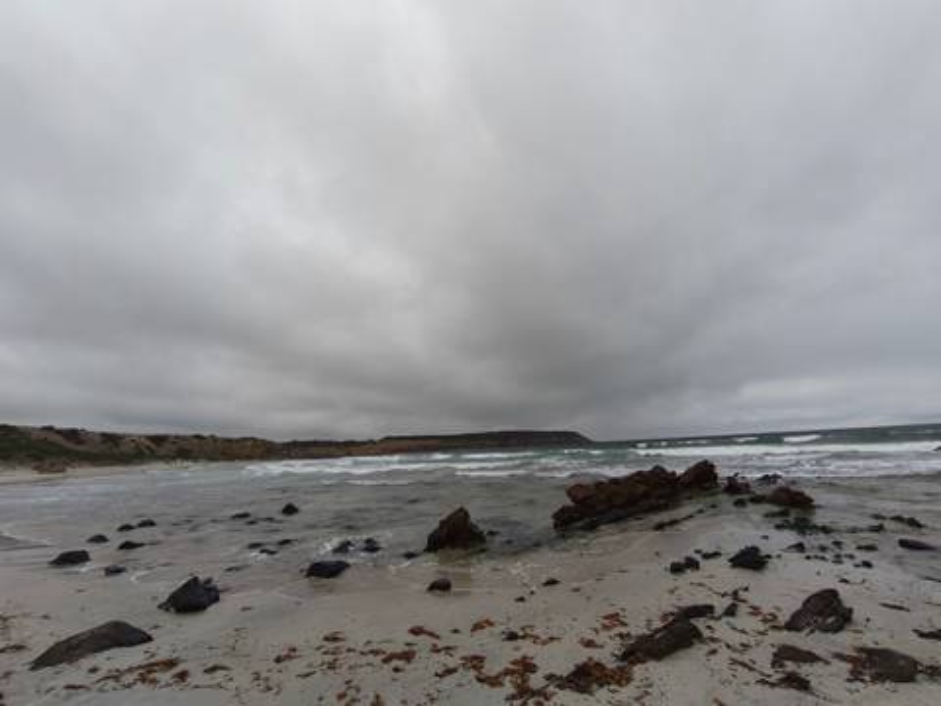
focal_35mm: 15
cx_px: 470
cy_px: 353
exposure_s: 1/1984
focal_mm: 1.91
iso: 50
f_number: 2.2
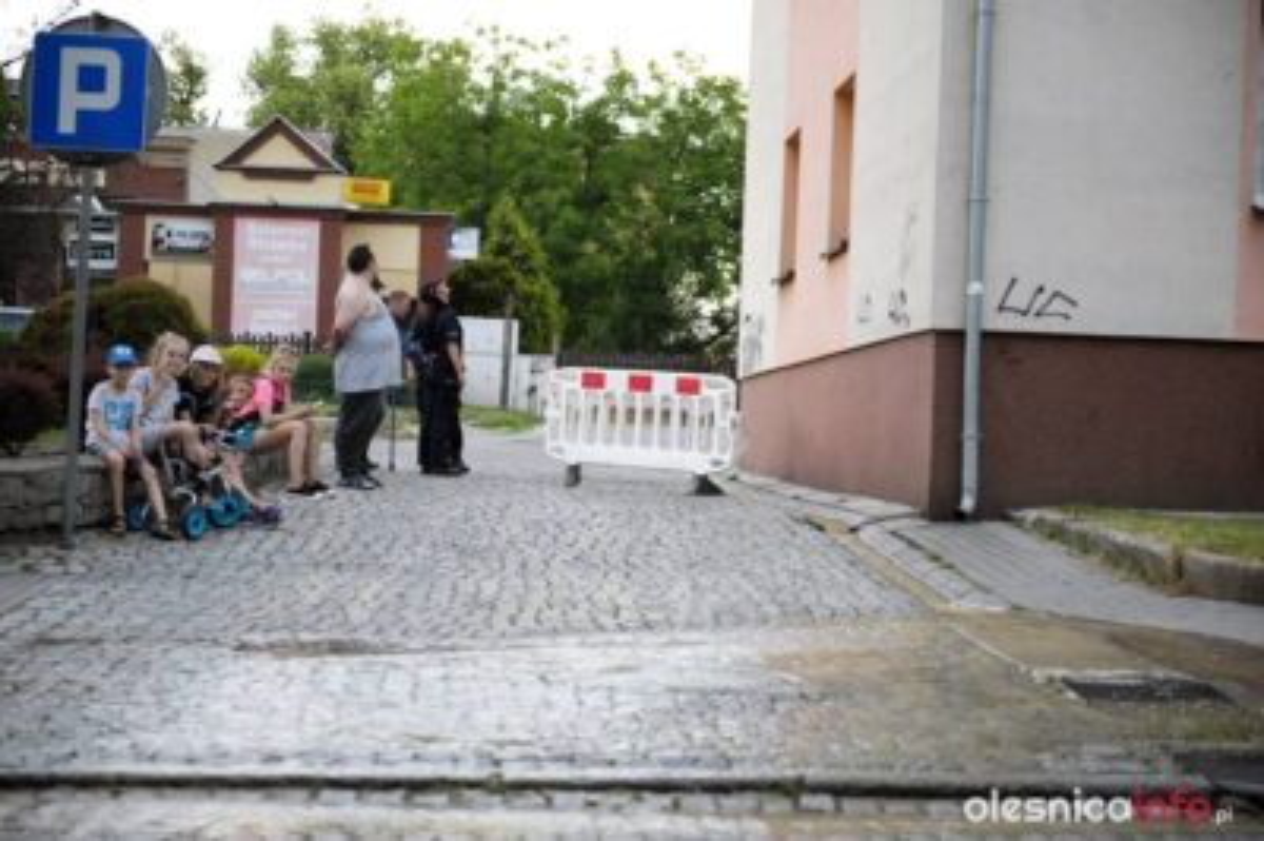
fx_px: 2456
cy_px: 420
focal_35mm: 70
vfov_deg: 19.4
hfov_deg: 28.9
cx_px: 632
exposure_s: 1/250
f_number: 2.8
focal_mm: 70
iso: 640
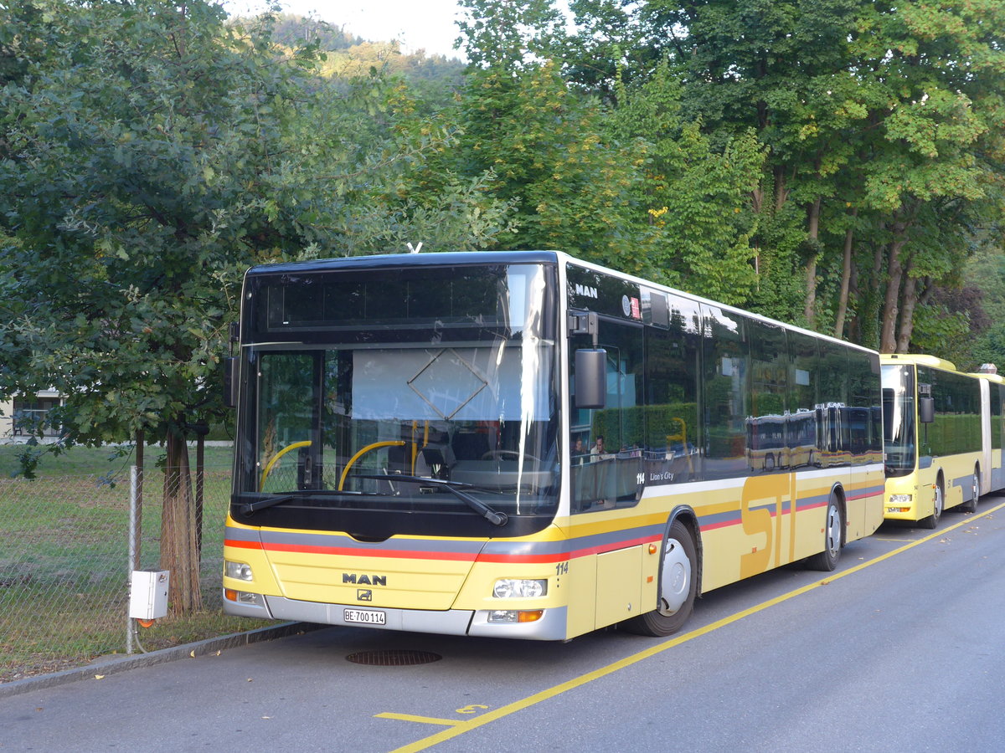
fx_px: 1423
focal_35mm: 49
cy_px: 376
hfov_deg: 38.9
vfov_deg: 29.7
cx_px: 502
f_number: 3.2
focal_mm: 10.1
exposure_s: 1/60
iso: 100
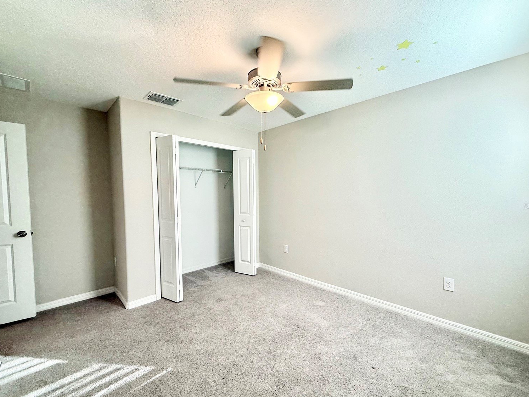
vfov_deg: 81.7
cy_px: 206
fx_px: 229
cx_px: 274
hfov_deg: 98.1
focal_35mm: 15
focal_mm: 2.22
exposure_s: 1/120
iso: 160
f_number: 2.2
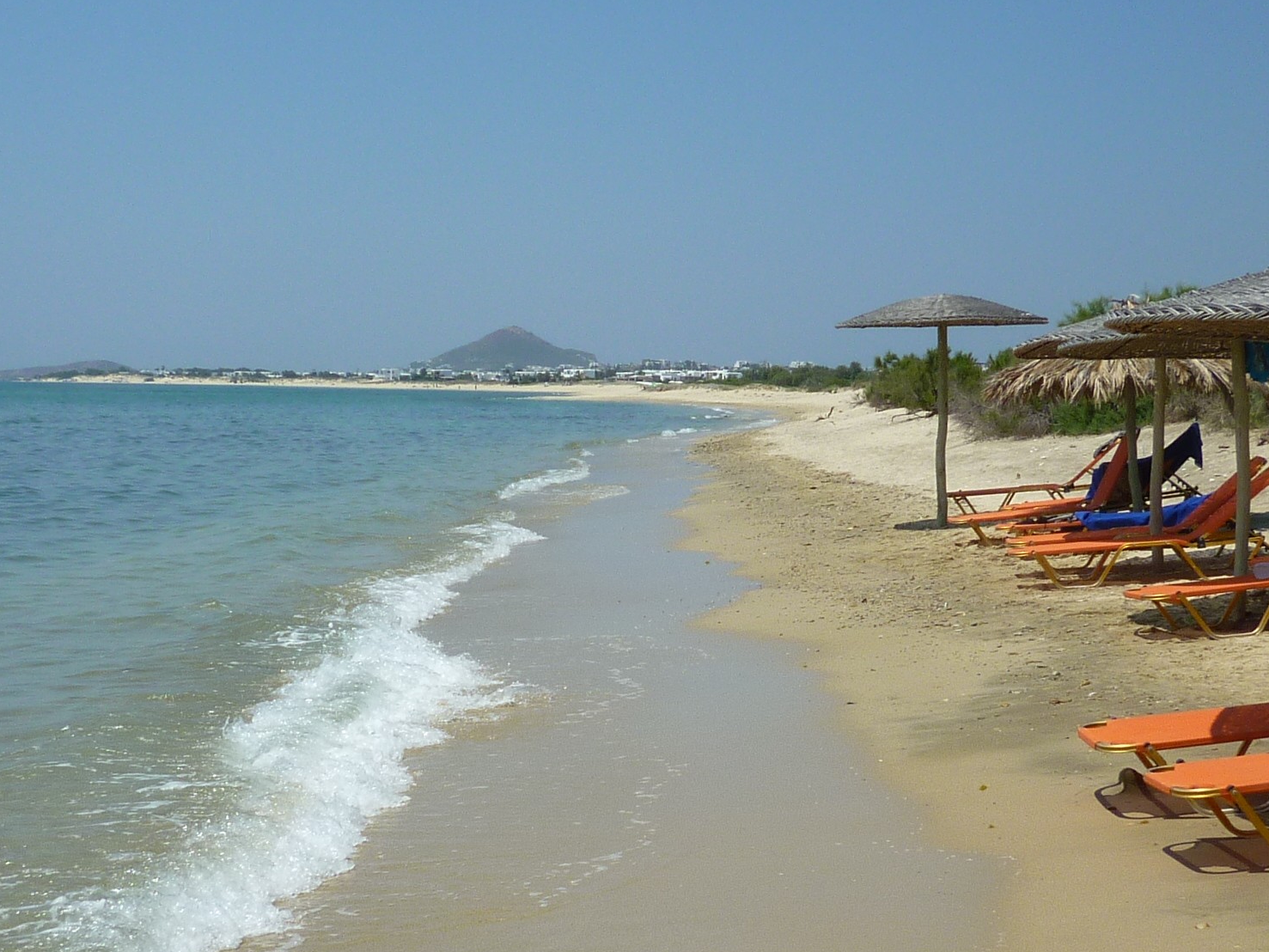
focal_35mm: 61
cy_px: 588
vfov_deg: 24.0
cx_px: 696
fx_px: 2236
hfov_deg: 31.7
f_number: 5
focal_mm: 5.2
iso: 80
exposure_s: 1/640
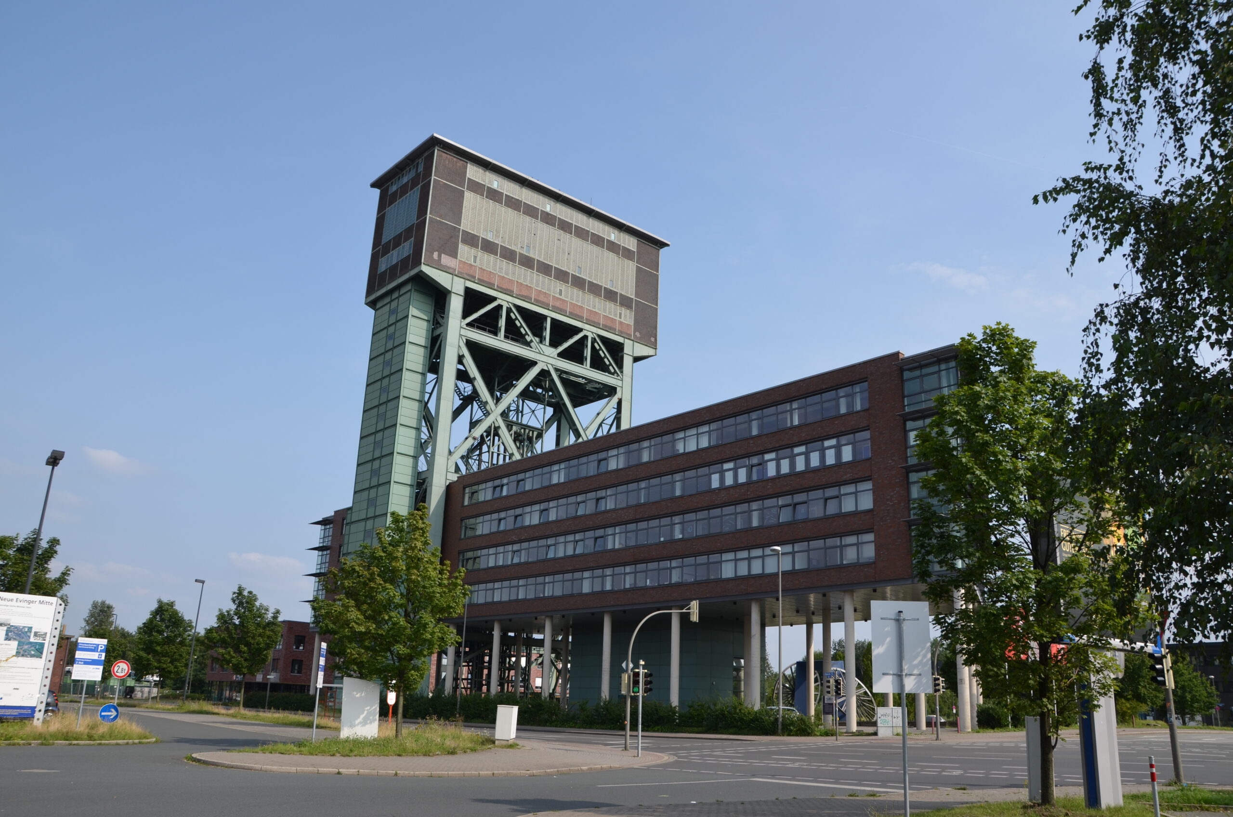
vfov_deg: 47.7
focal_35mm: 27
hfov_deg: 67.5
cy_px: 408
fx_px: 923
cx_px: 616
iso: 100
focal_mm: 18
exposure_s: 1/320
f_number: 8
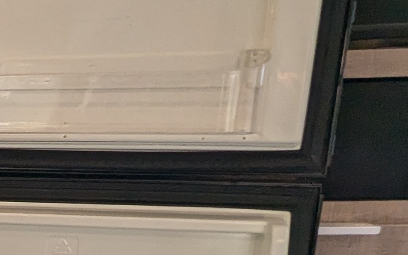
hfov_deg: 21.1
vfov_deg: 17.0
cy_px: 285
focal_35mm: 74
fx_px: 823
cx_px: -279
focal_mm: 2.35
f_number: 2.2
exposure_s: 1/61.5
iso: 64
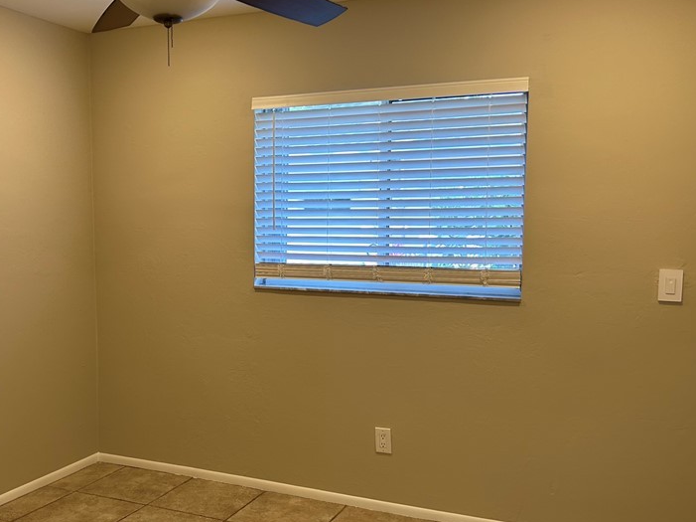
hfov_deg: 48.7
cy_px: 279
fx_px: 764
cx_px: 278
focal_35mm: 38
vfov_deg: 37.7
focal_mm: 5.7
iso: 64
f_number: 1.5
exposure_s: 1/60
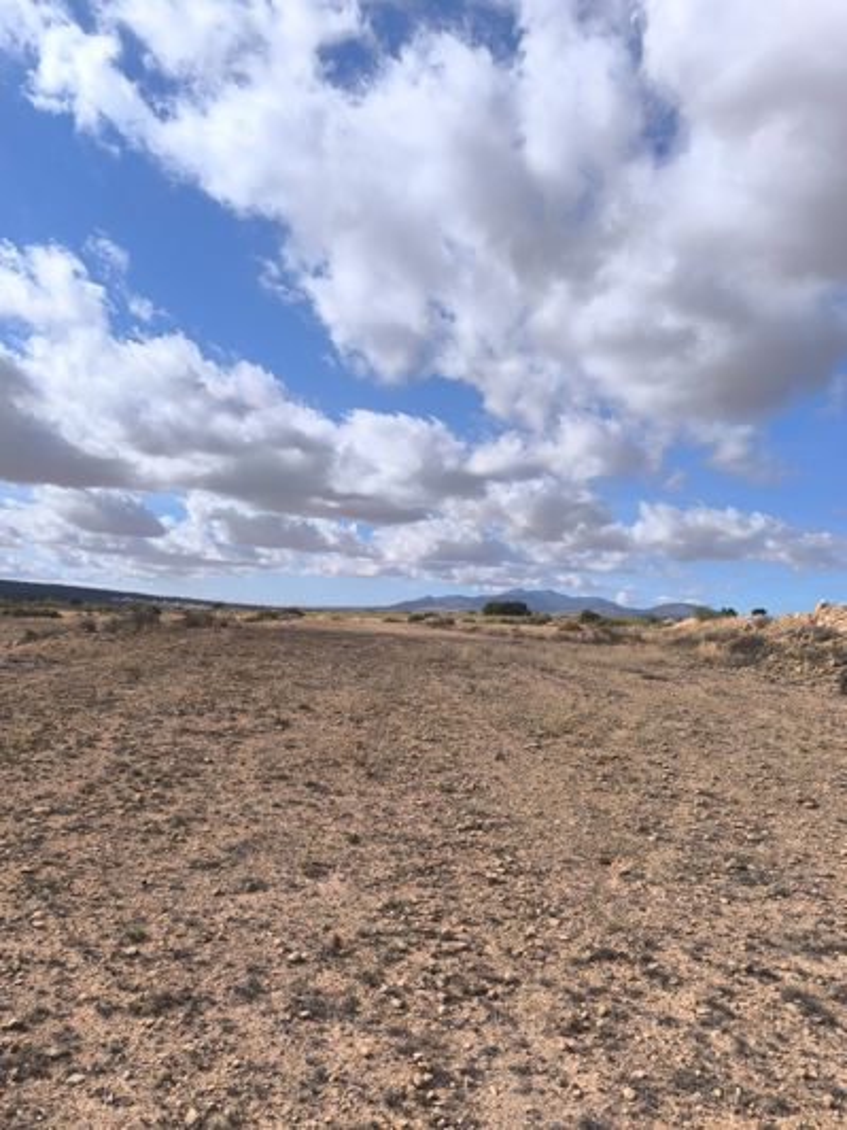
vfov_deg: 73.9
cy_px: 565
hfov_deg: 58.9
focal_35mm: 23
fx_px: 750
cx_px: 424
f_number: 1.65
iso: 50
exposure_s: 1/1604
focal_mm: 6.14
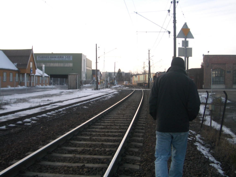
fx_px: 280
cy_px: 88
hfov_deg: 45.8
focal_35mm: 41
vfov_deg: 35.1
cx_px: 118
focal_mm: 6.8
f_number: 2.8
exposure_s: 1/200
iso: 50
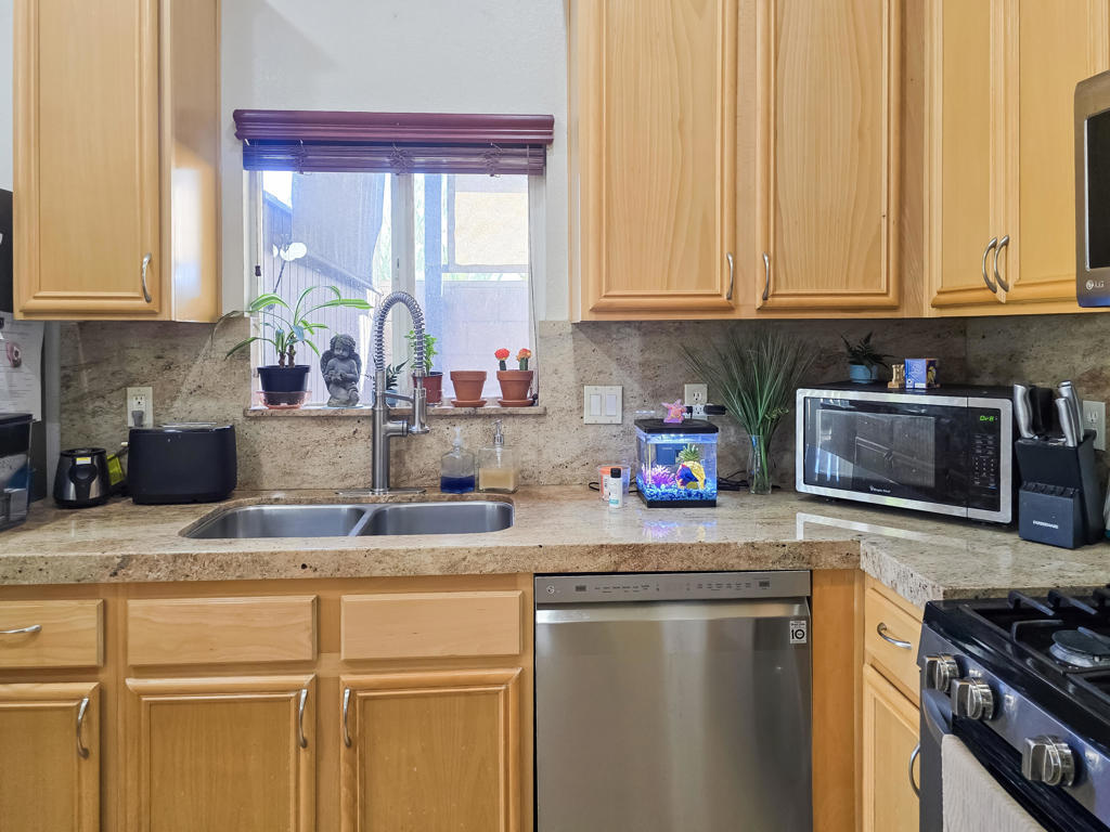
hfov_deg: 73.9
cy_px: 416
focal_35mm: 23
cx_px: 555
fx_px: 738
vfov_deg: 58.9
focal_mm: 6.3
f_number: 1.7
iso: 250
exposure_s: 1/120
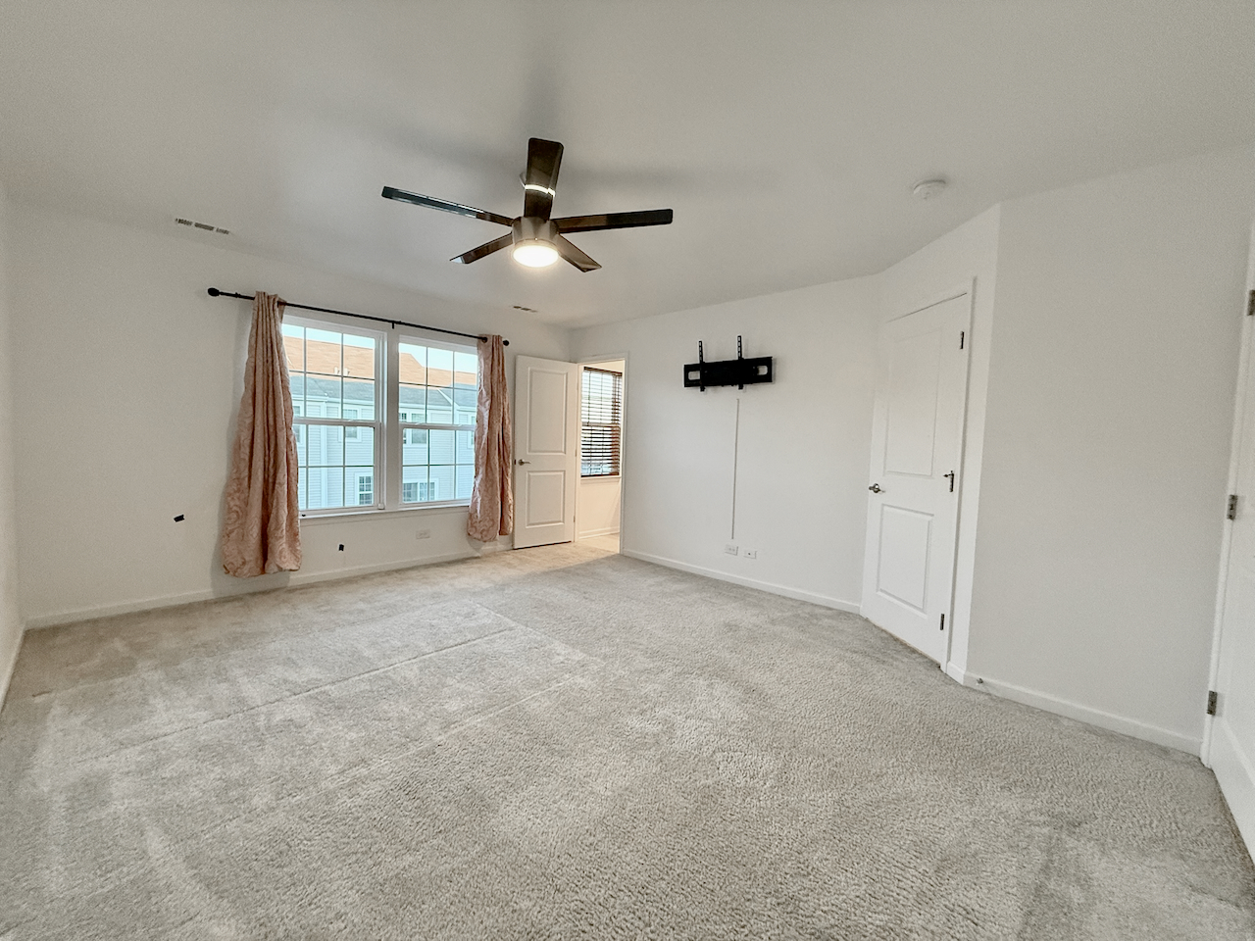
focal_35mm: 14
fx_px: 508
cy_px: 470
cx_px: 628
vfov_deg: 85.7
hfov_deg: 102.1
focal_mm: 2.22
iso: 400
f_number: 2.2
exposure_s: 1/120
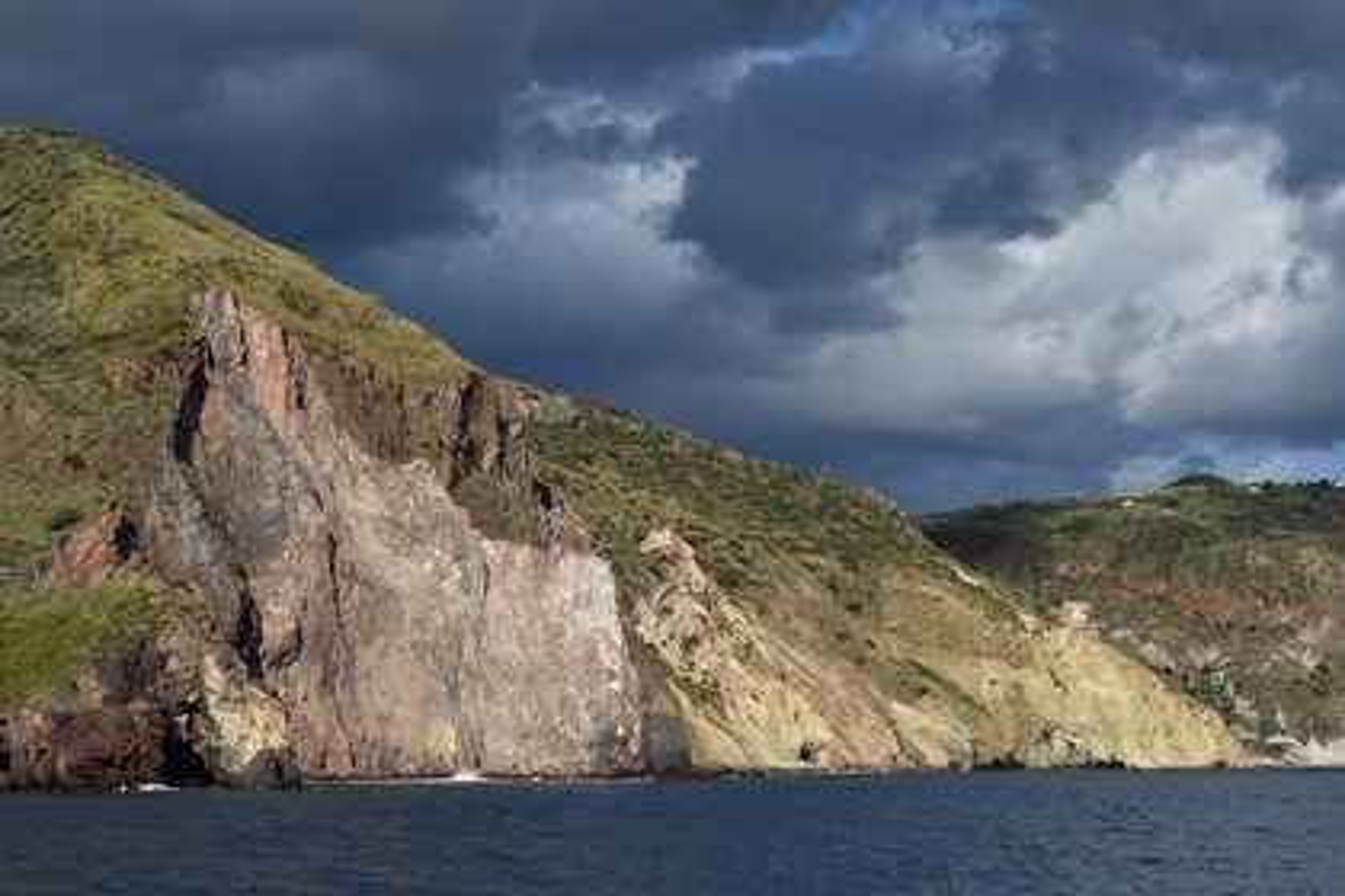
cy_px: 448
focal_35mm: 70
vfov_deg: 19.5
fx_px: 2615
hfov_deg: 28.8
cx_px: 672
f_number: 8
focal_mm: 70
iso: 200
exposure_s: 1/800
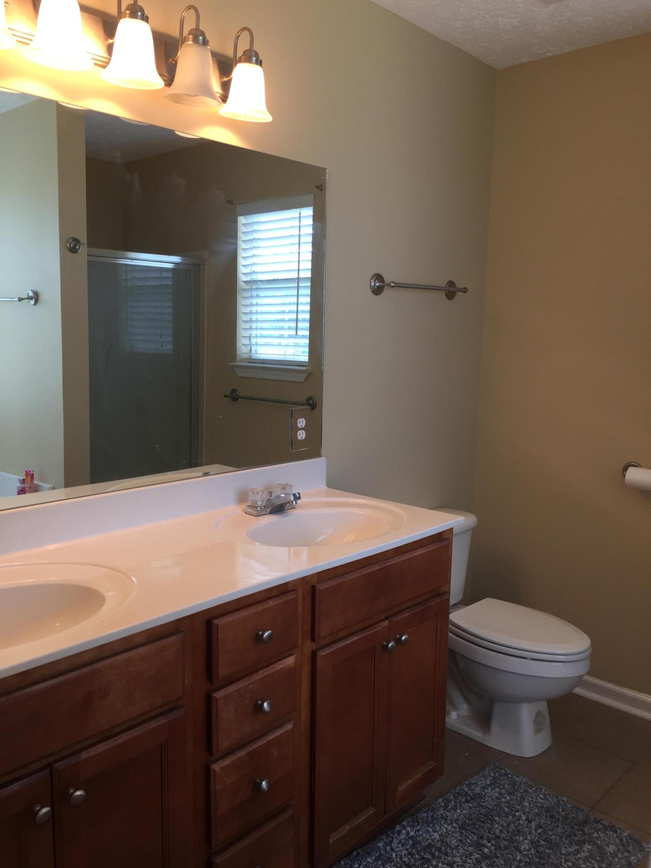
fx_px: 727
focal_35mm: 29
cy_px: 434
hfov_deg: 48.2
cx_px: 326
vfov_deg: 61.7
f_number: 2.2
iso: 32
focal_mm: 4.15
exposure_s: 1/40
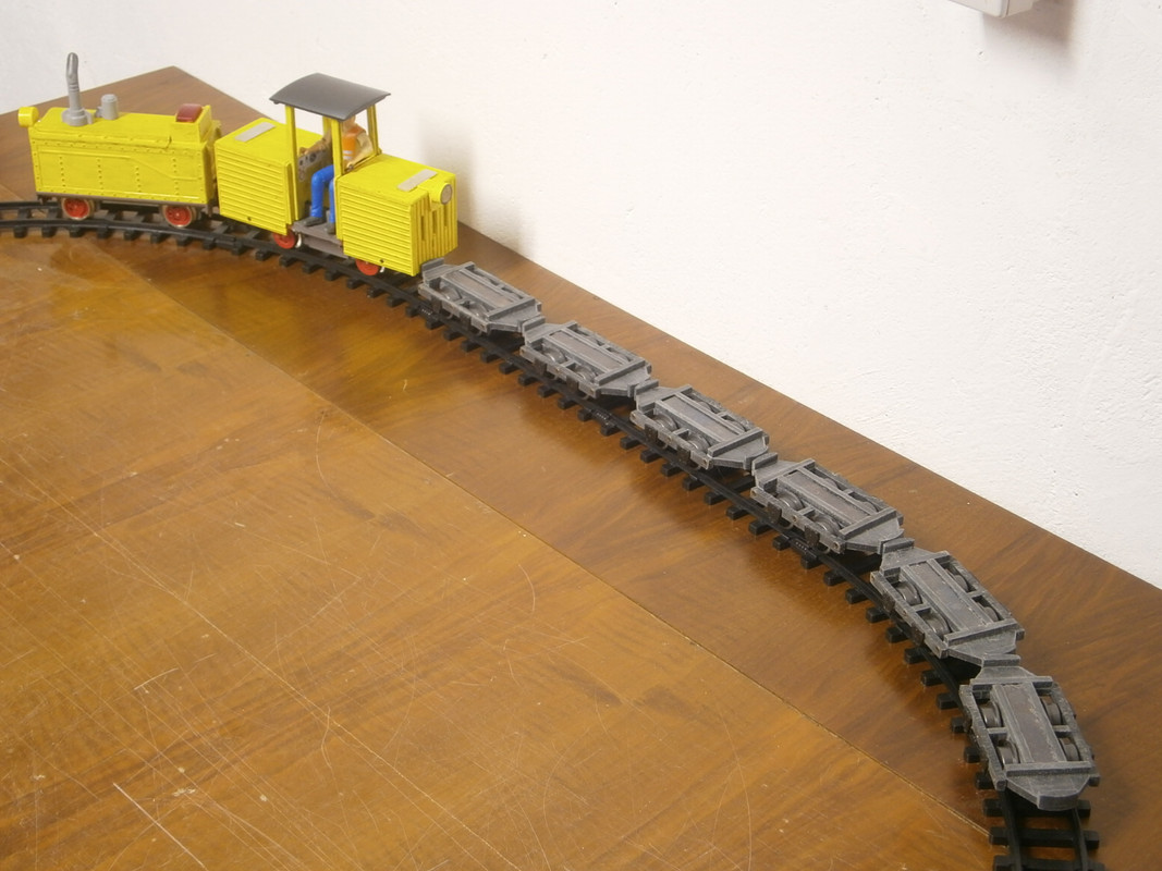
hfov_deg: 32.2
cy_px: 436
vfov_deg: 24.4
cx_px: 581
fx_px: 2014
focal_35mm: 60
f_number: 3.9
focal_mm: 10.7
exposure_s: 1/2
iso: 125
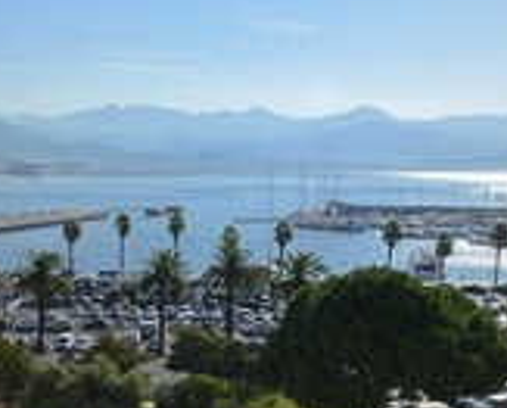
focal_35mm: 58
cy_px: 336
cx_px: 157
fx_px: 872
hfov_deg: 32.1
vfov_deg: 25.8
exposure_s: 1/200
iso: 200
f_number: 14
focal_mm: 24
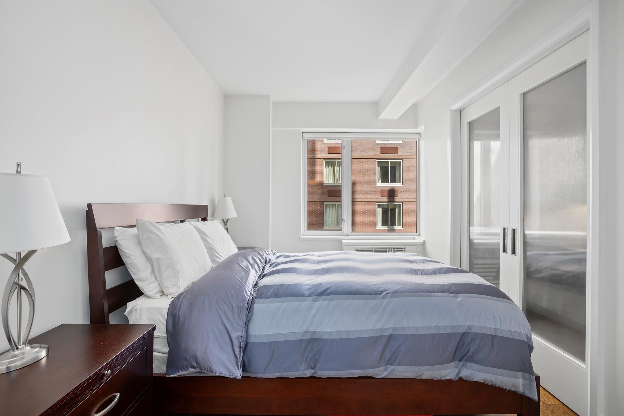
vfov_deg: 70.4
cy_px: 208
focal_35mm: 17
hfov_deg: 93.3
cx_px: 312
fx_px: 295
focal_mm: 17
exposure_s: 1/2
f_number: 8
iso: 100
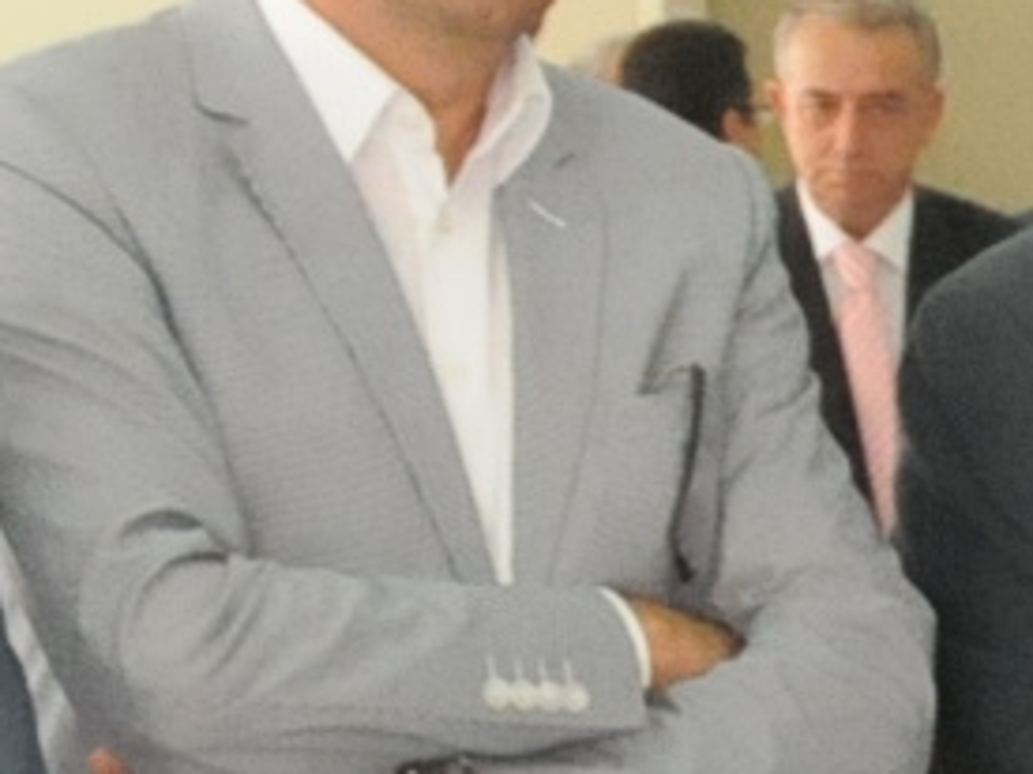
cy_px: 1270
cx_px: 2907
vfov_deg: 5.4
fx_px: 8054
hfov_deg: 6.7
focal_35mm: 270
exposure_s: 1/60
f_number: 7.1
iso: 3200
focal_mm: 24
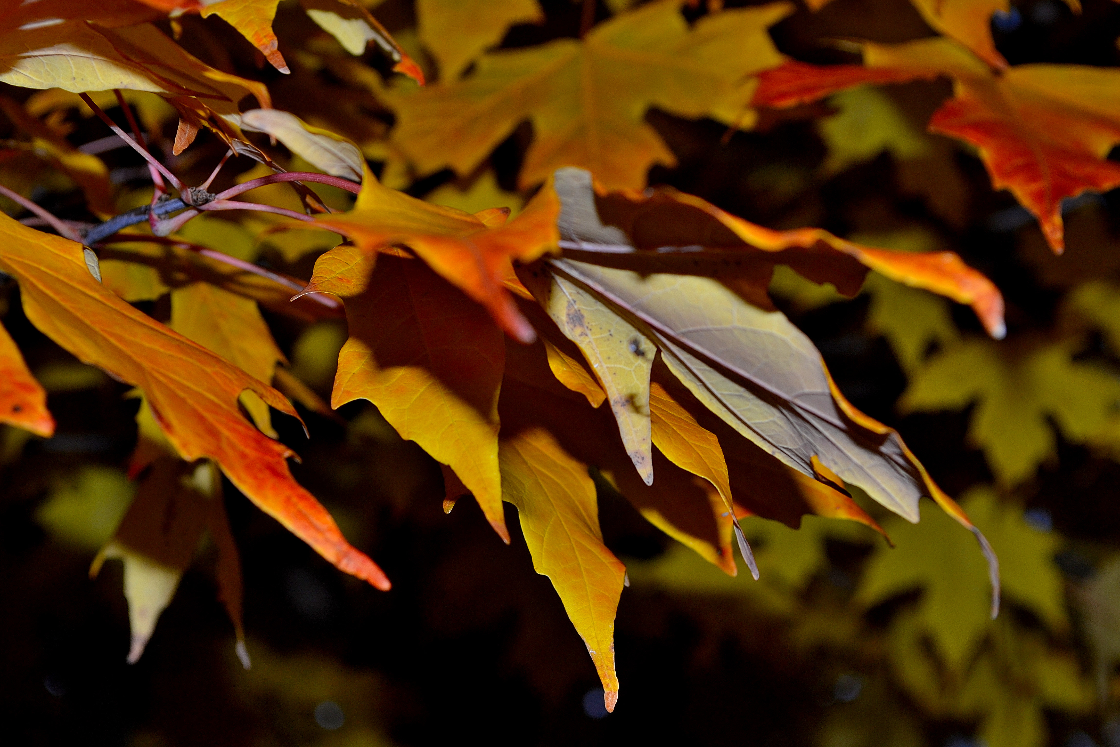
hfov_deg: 23.2
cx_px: 528
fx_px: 2723
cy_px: 363
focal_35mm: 88
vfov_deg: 15.6
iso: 100
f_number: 8
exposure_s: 1/60
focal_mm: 55
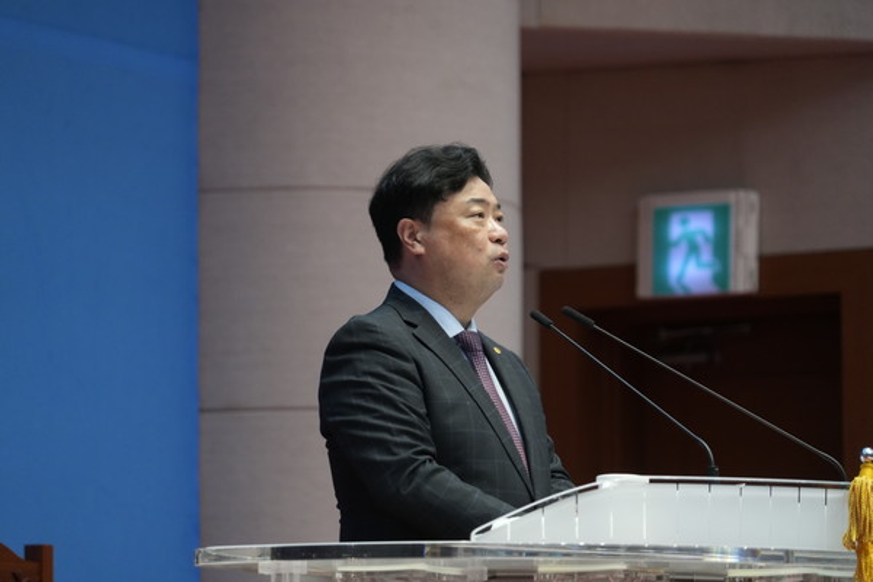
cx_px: 436
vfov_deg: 5.7
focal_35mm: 240
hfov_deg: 8.6
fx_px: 5820
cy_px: 291
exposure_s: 1/320
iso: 3200
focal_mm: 240
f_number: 6.3
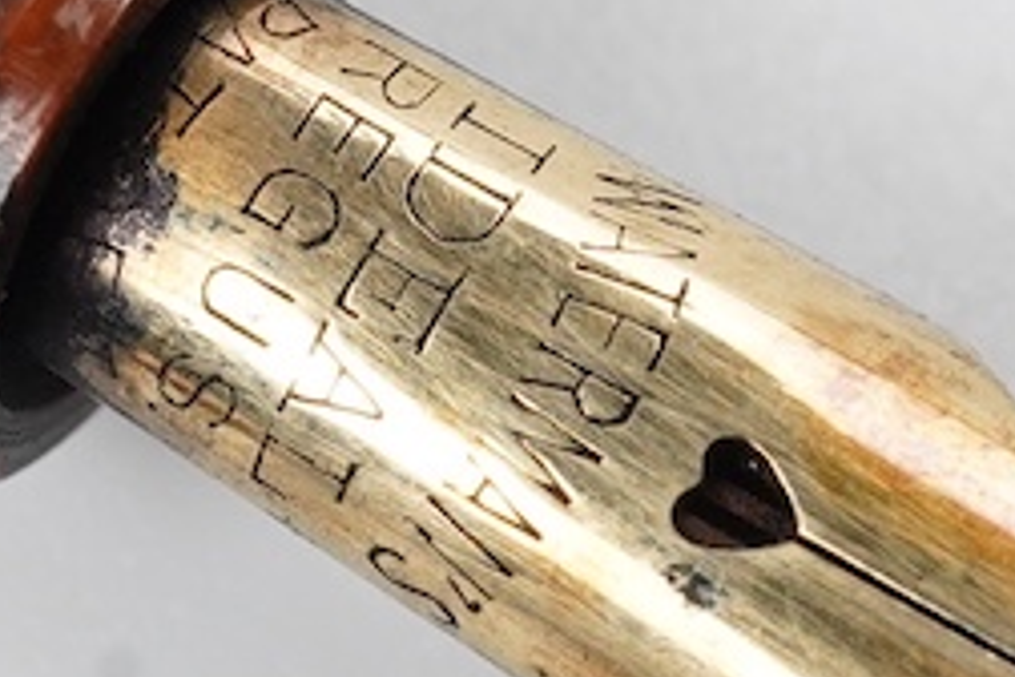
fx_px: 5667
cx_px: 727
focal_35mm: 201
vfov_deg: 6.8
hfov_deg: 10.2
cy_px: 266
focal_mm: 30
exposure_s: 1/100
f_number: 22
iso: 640
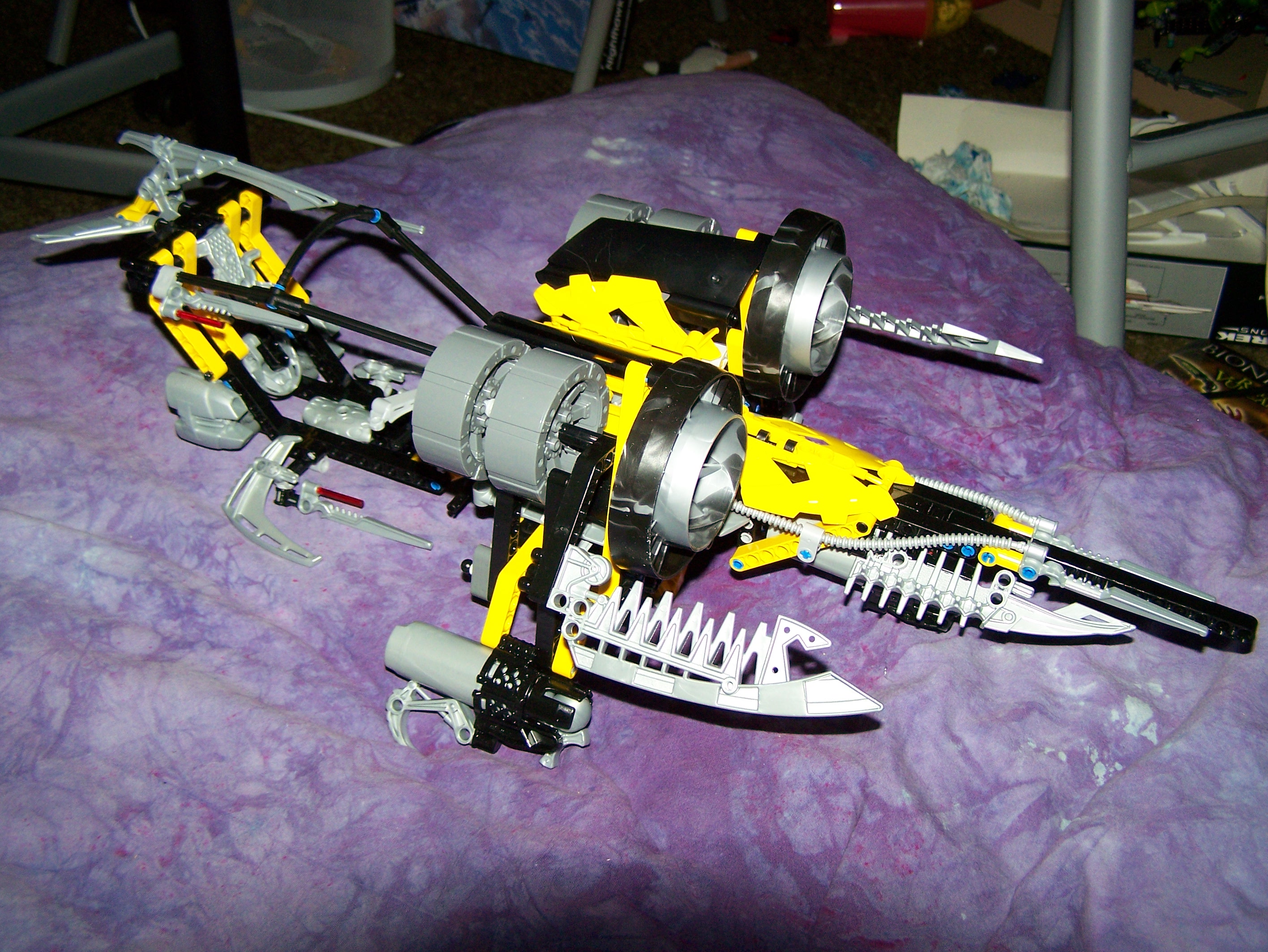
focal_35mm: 38
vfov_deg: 37.8
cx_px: 634
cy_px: 476
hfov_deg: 48.9
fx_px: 1393
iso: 160
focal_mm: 6.3
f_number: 2.8
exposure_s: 1/60
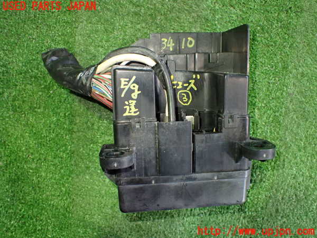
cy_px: 119
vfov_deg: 46.8
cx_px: 158
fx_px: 275
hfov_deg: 60.0
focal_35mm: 30
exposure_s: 1/50
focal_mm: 5.4
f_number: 2.3
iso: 800
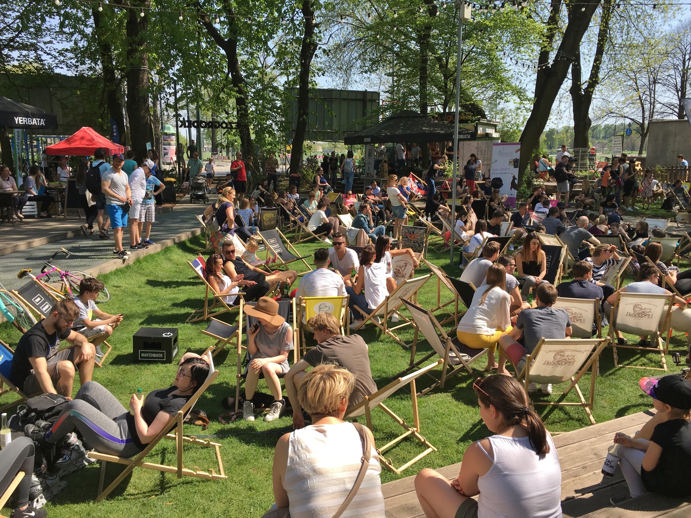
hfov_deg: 61.7
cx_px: 346
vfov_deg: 48.2
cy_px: 259
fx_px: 579
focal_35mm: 29
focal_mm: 4.15
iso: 25
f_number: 2.2
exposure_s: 1/845
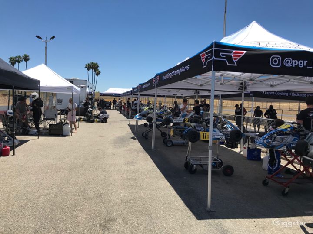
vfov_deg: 49.7
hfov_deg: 63.4
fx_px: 253
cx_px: 156
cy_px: 117
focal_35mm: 28
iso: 20
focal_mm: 3.99
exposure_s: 1/2457
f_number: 1.8
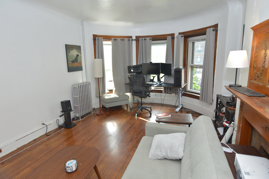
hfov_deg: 90.1
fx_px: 134
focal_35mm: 18
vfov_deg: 67.3
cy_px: 90
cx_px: 134
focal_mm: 12
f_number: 7.1
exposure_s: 1/60
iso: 1000
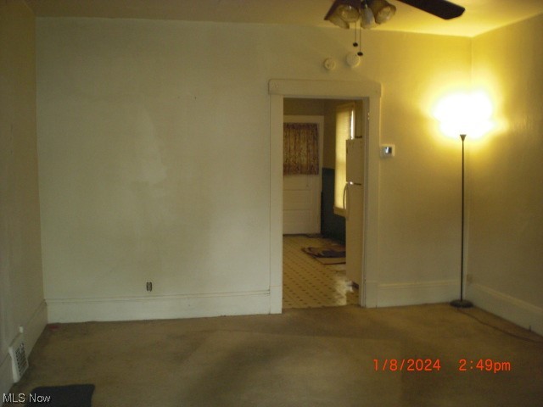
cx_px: 272
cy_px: 204
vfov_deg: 37.7
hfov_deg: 49.0
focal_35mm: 38
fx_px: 596
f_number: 3.1
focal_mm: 6.3
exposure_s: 1/10
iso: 200
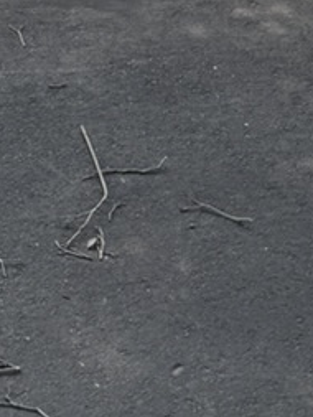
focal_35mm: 97
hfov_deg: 14.9
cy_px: -293
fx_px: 1168
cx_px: -33
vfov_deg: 17.2
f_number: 1.78
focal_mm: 6.76
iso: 80
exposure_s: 1/1112
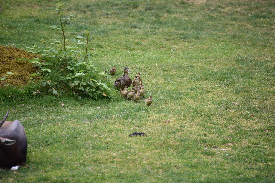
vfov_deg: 4.6
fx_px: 2292
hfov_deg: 6.9
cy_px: 92
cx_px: 138
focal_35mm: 300
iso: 450
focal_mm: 300
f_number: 5.6
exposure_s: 1/640
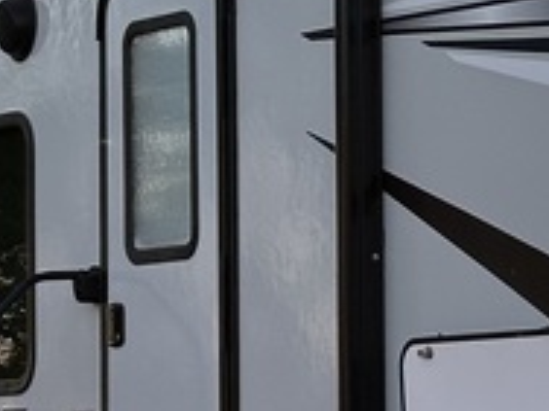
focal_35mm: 256
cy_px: 257
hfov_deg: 7.7
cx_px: 616
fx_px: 4060
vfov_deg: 5.8
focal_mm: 6.86
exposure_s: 1/577
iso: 64
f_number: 1.78
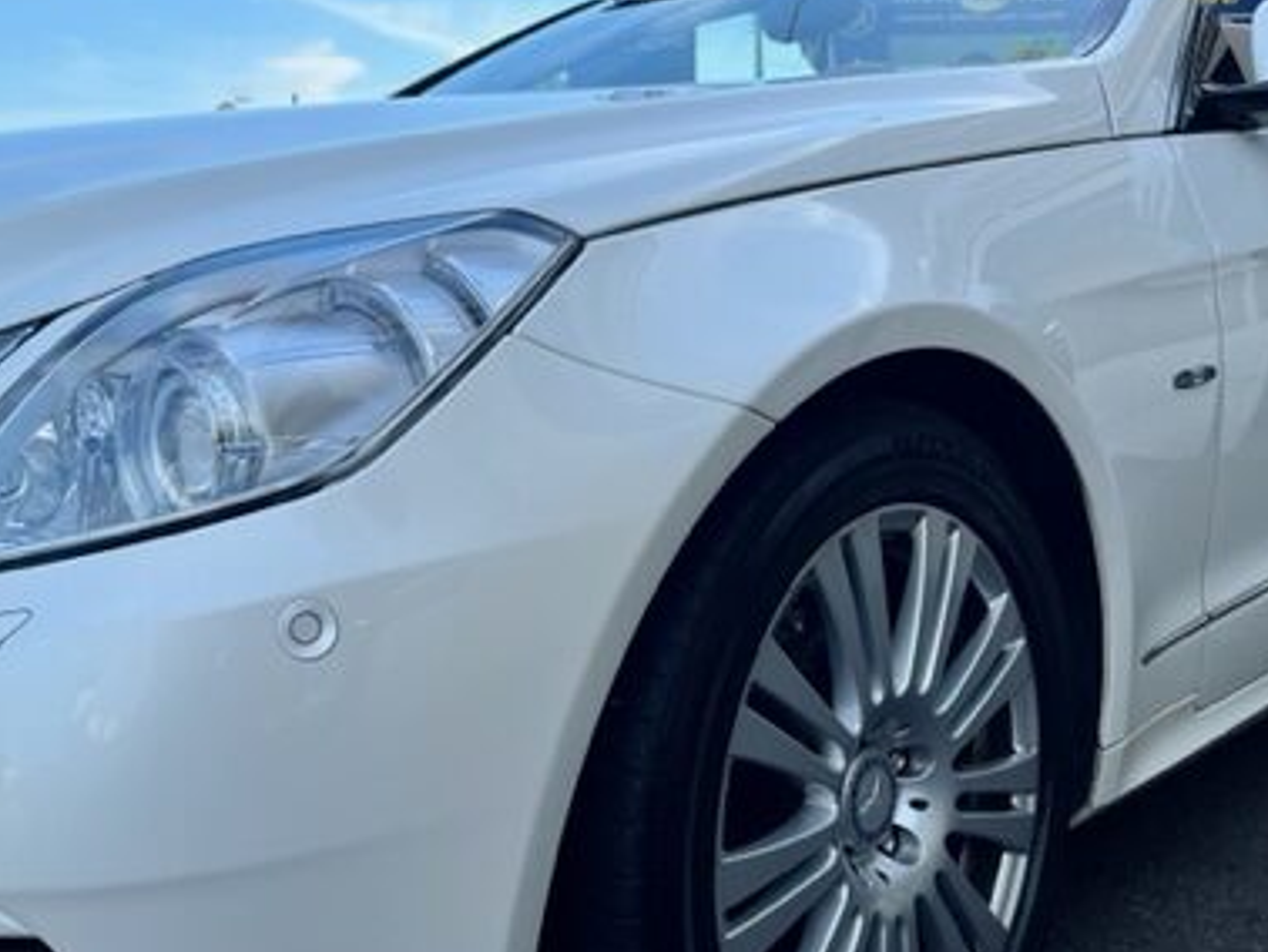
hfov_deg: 42.9
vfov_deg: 32.9
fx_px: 1613
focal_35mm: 44
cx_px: 641
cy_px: 486
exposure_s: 1/1838
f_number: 1.5
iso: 50
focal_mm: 5.7
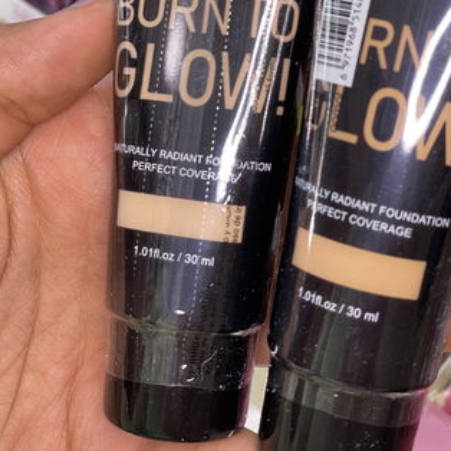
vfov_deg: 22.0
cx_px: 237
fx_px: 1150
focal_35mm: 78
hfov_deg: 22.2
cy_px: 108
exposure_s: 1/87
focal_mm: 6
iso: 200
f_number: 2
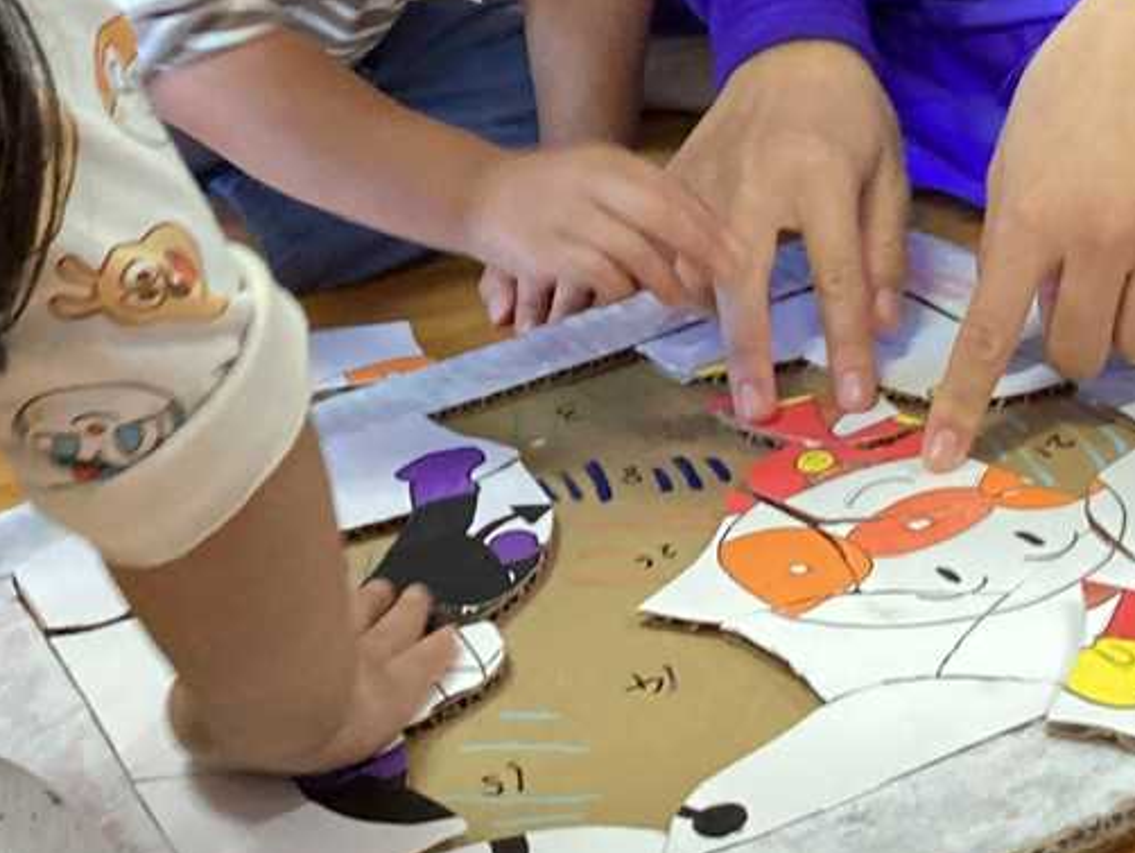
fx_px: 2592
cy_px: -165
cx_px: 536
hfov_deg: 24.7
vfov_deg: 17.8
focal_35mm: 79
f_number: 2.4
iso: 400
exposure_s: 1/60
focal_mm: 3.3
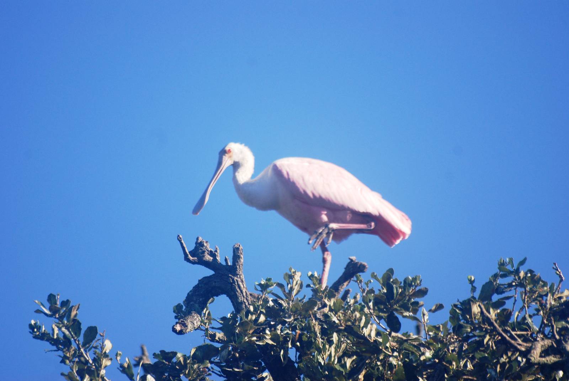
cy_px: 190
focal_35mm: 450
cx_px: 284
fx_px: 7121
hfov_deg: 4.6
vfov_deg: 3.1
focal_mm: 300
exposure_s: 1/1000
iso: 400
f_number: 5.6
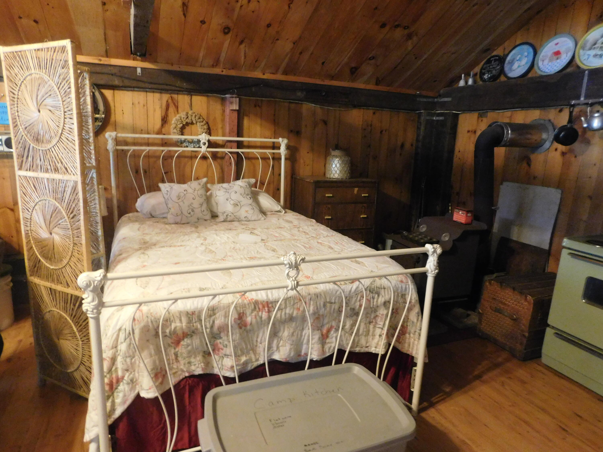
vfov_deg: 58.9
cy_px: 226
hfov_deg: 73.9
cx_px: 302
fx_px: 401
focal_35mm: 23
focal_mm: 4
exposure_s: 1/8
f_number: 3
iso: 720
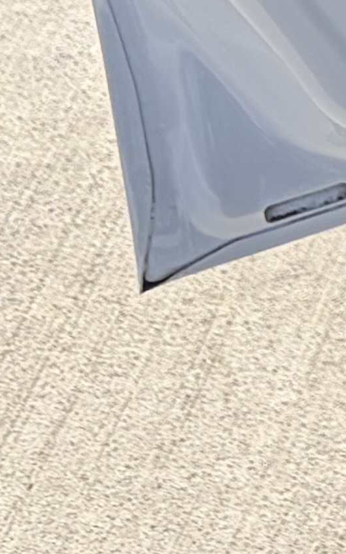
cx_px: 1377
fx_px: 2822
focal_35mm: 187
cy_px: -812
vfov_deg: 9.8
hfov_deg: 5.9
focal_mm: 5.96
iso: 50
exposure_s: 1/2985
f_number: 1.6
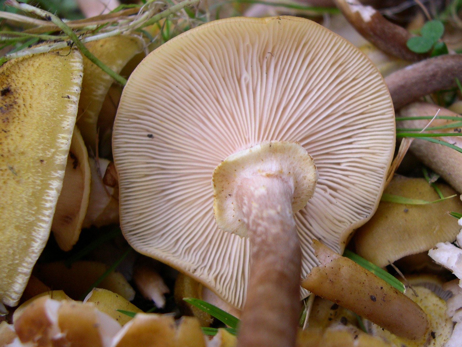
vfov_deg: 37.7
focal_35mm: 38
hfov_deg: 49.0
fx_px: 507
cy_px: 174
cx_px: 231
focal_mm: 8
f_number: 2.8
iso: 100
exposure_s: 1/203
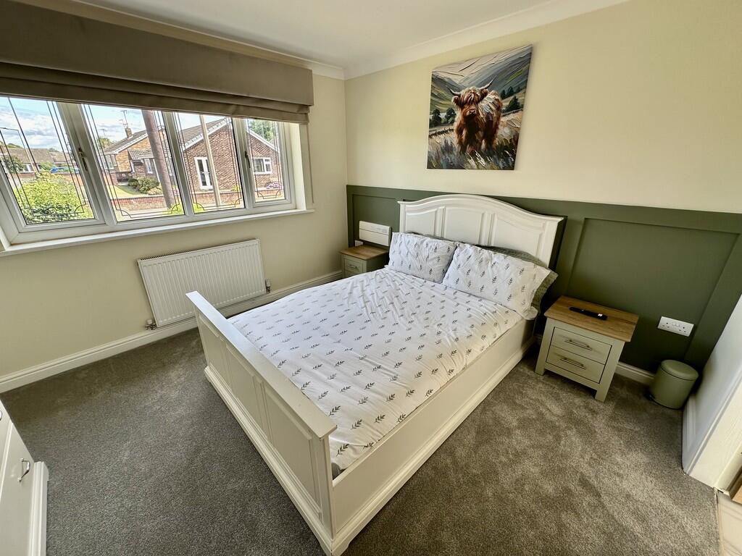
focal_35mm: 14
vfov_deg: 85.7
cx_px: 371
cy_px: 278
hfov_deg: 102.1
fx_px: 300
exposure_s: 1/141
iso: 40
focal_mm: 2.22
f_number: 2.2
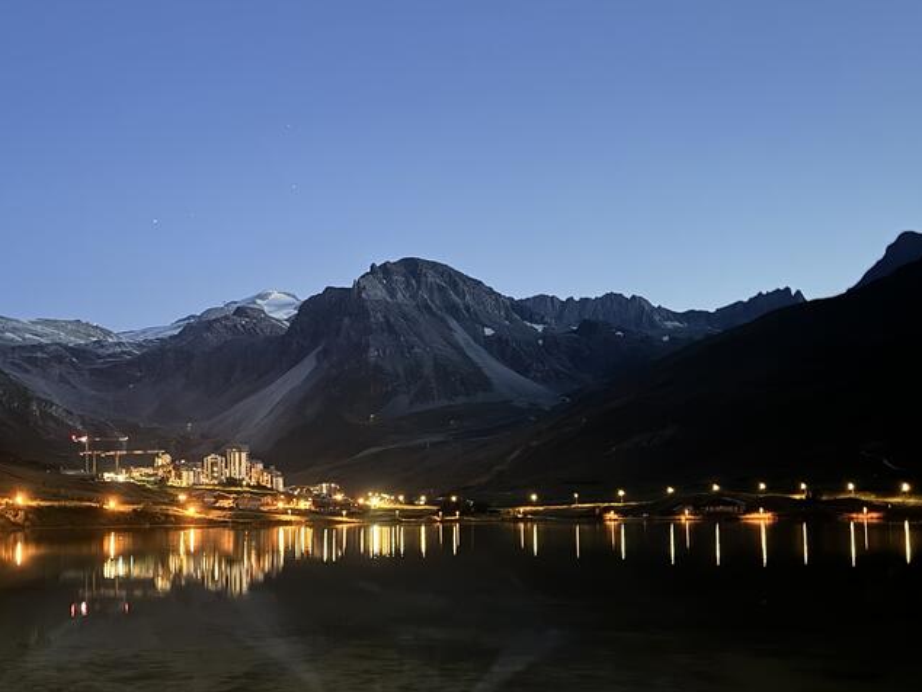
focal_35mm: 39
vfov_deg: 36.4
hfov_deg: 46.8
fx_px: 1039
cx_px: 282
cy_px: 466
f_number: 1.78
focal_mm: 6.76
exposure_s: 1/5
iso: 1600
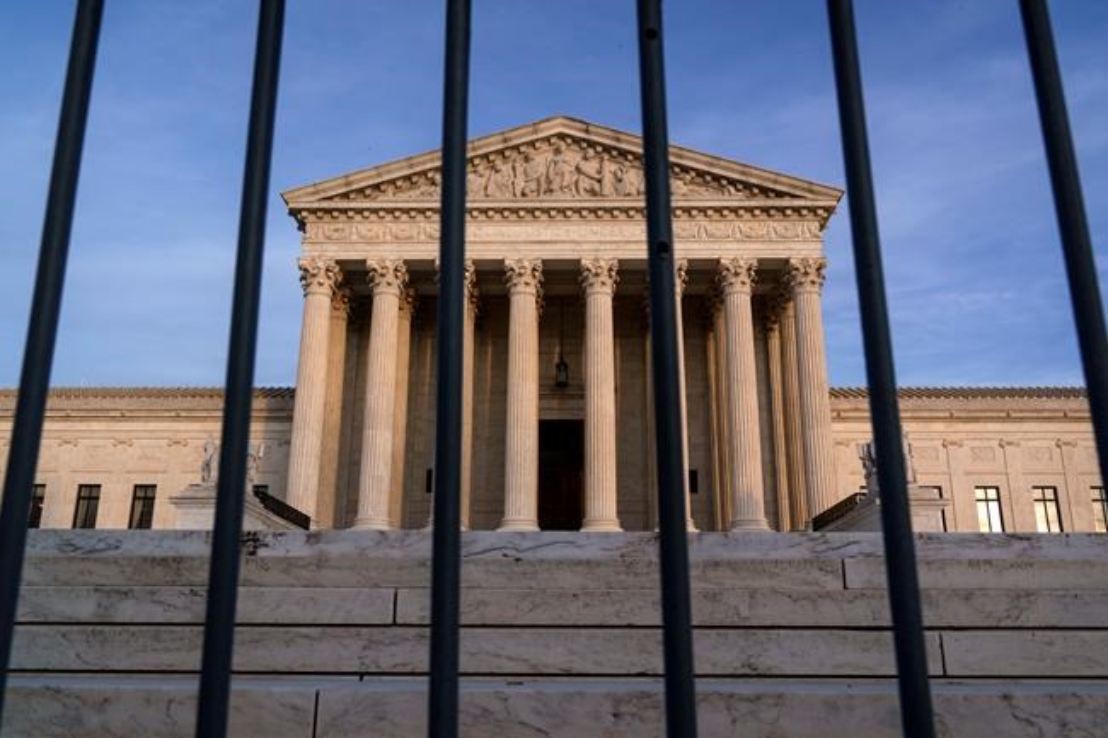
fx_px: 923
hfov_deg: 61.9
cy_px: 369
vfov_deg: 43.6
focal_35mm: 30
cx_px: 554
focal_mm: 30
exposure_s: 1/250
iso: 400
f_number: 10
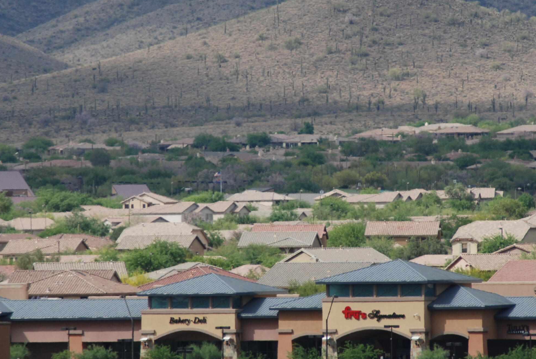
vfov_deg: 2.0
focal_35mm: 690
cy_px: 196
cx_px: 295
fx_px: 10285
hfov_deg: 3.0
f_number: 5.6
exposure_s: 1/800
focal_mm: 300
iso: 200
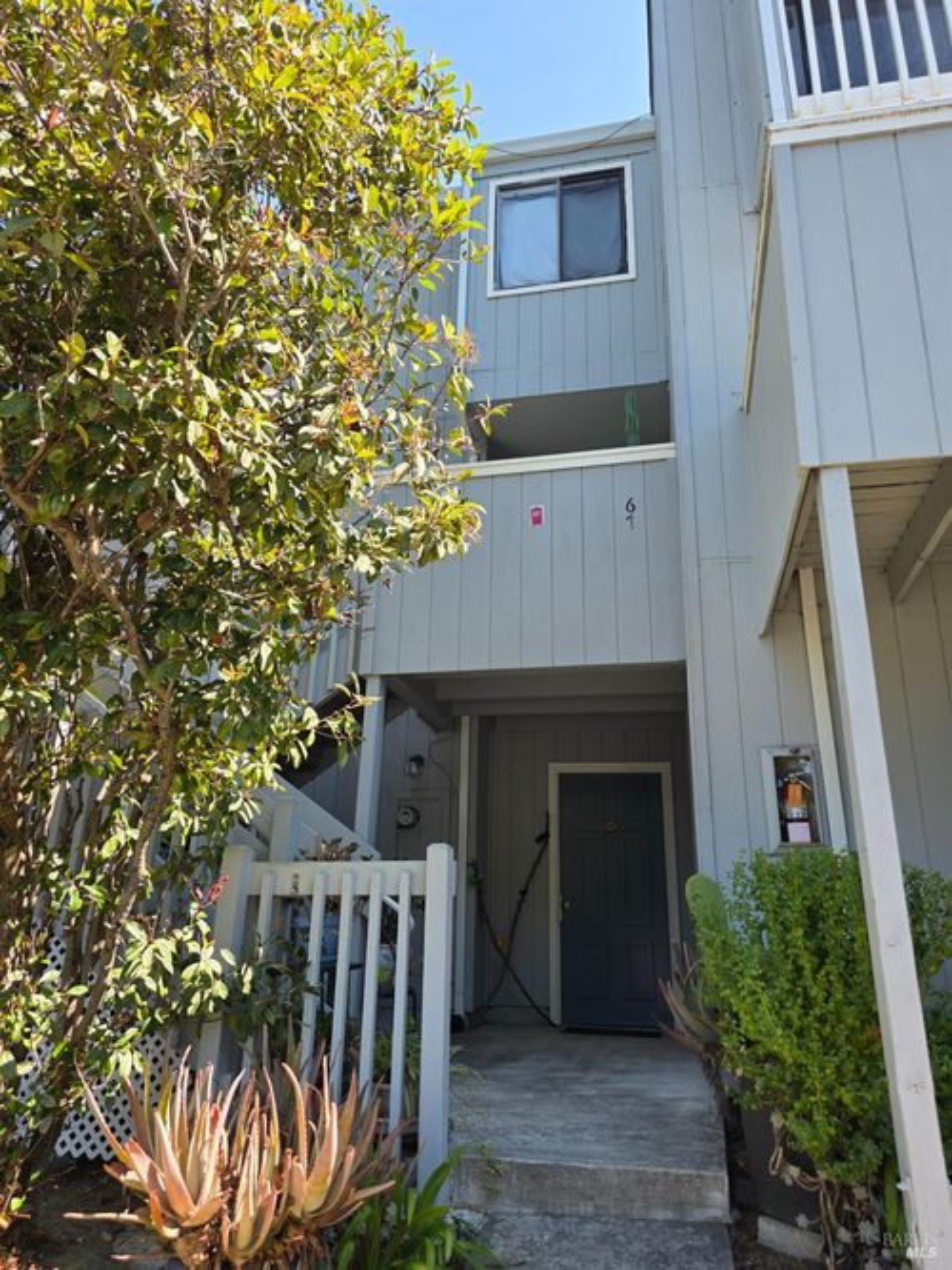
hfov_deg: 58.9
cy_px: 635
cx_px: 476
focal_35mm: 23
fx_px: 844
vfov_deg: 73.9
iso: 25
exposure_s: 1/359
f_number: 1.7
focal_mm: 6.3
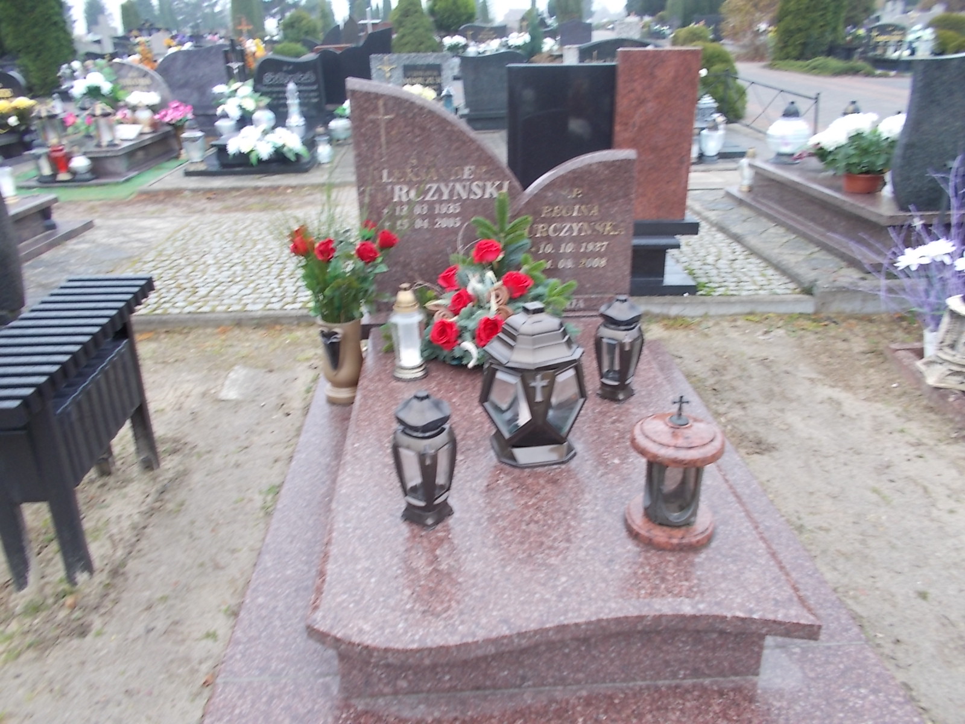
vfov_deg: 53.1
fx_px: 725
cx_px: 482
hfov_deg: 67.3
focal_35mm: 26
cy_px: 362
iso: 100
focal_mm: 4.6
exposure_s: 1/25
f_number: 3.2
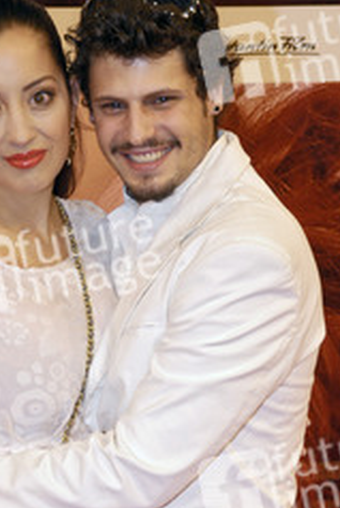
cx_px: 113
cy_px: 374
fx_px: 2065
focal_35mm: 146
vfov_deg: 14.0
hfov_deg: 9.4
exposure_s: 1/100
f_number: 5.6
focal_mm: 58
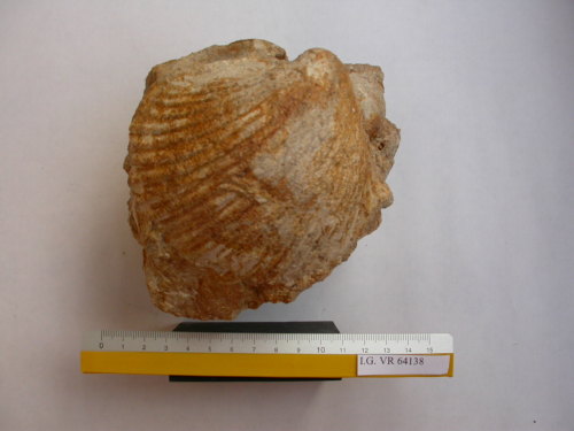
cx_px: 287
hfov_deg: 49.0
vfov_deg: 37.7
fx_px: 630
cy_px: 216
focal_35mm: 38
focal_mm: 7.85
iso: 100
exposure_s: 1/57.7
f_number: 3.3
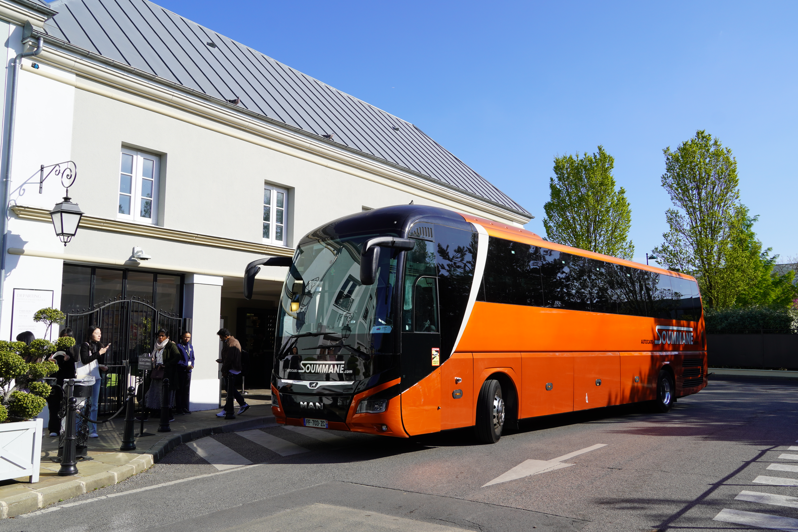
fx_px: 632
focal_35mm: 28
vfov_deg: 45.7
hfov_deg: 64.6
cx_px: 399
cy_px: 266
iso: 100
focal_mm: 19
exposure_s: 1/160
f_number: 10
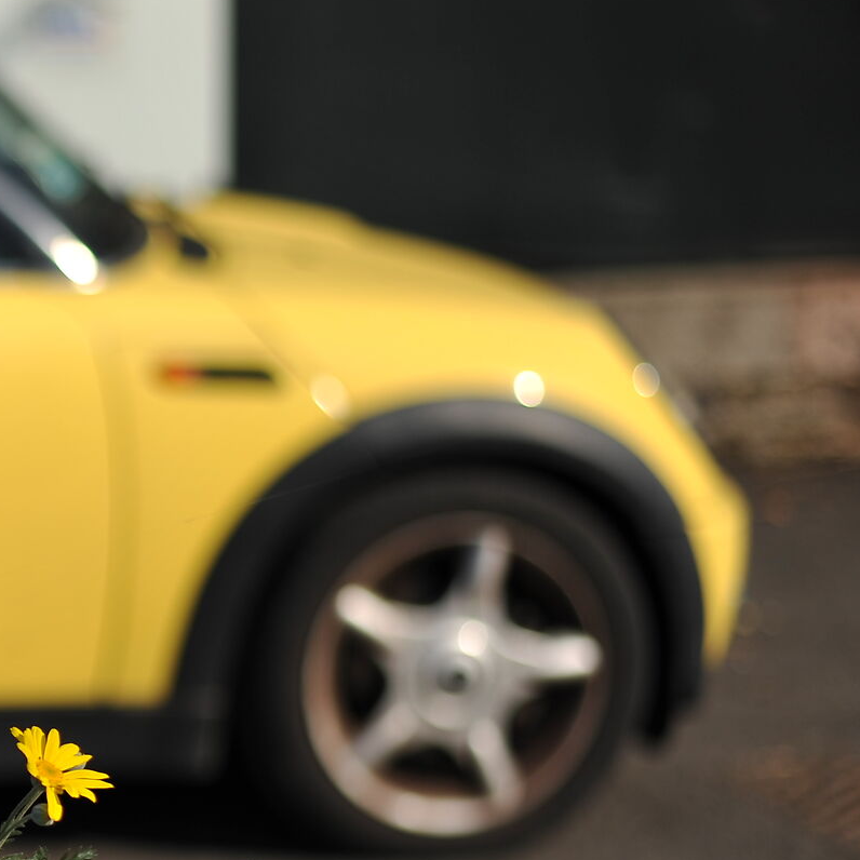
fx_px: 3598
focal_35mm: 128
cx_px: -428
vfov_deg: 13.6
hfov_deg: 12.9
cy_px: 527
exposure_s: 1/8000
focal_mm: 50
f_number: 2.5
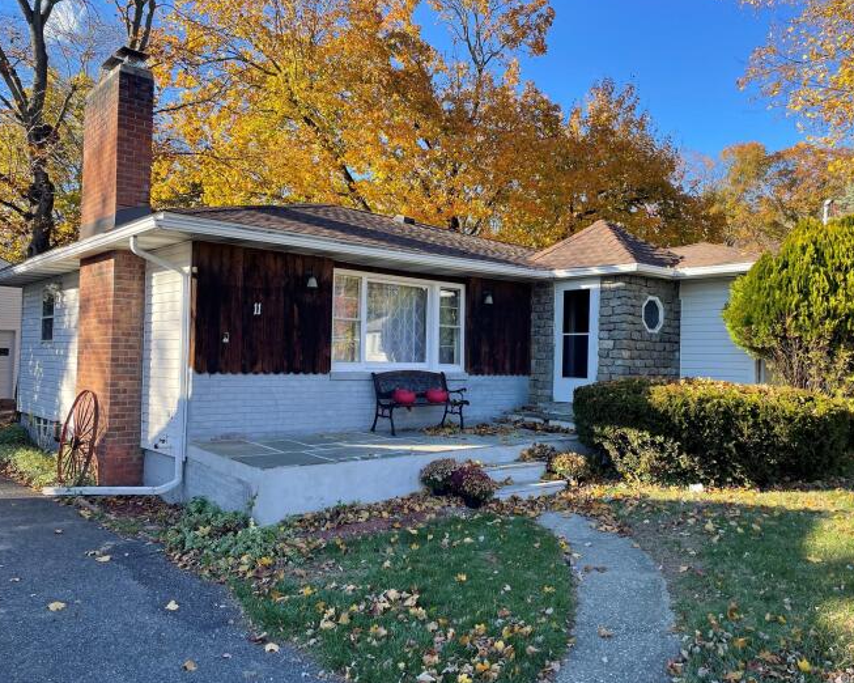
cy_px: 336
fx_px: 707
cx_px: 462
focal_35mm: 28
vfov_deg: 51.5
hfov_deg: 62.1
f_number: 1.6
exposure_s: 1/636
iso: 32
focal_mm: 4.2
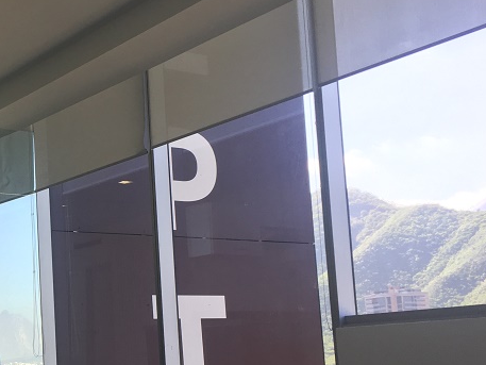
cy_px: 250
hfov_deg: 27.8
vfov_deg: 22.5
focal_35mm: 65
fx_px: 913
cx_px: -19
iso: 32
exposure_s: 1/120
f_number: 2.2
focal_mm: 4.15
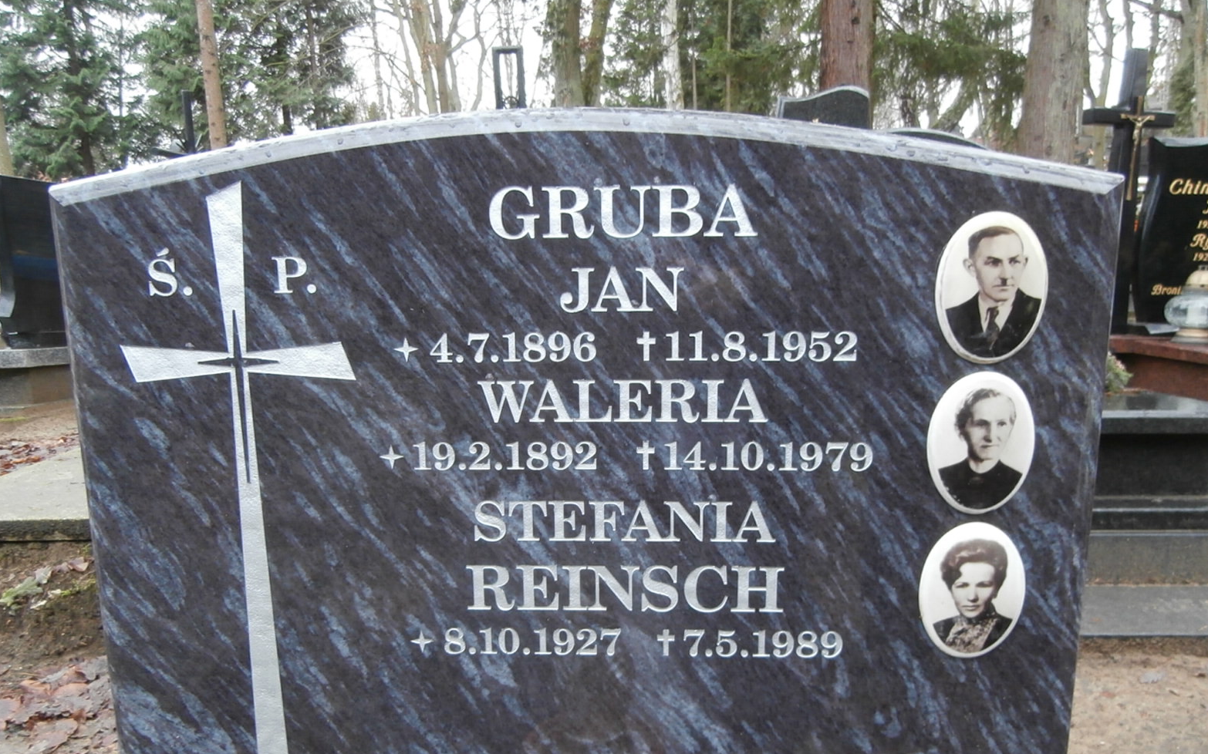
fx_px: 856
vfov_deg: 47.4
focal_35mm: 26
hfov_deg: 70.4
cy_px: 436
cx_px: 602
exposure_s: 1/20
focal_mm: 4.2
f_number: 3
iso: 200
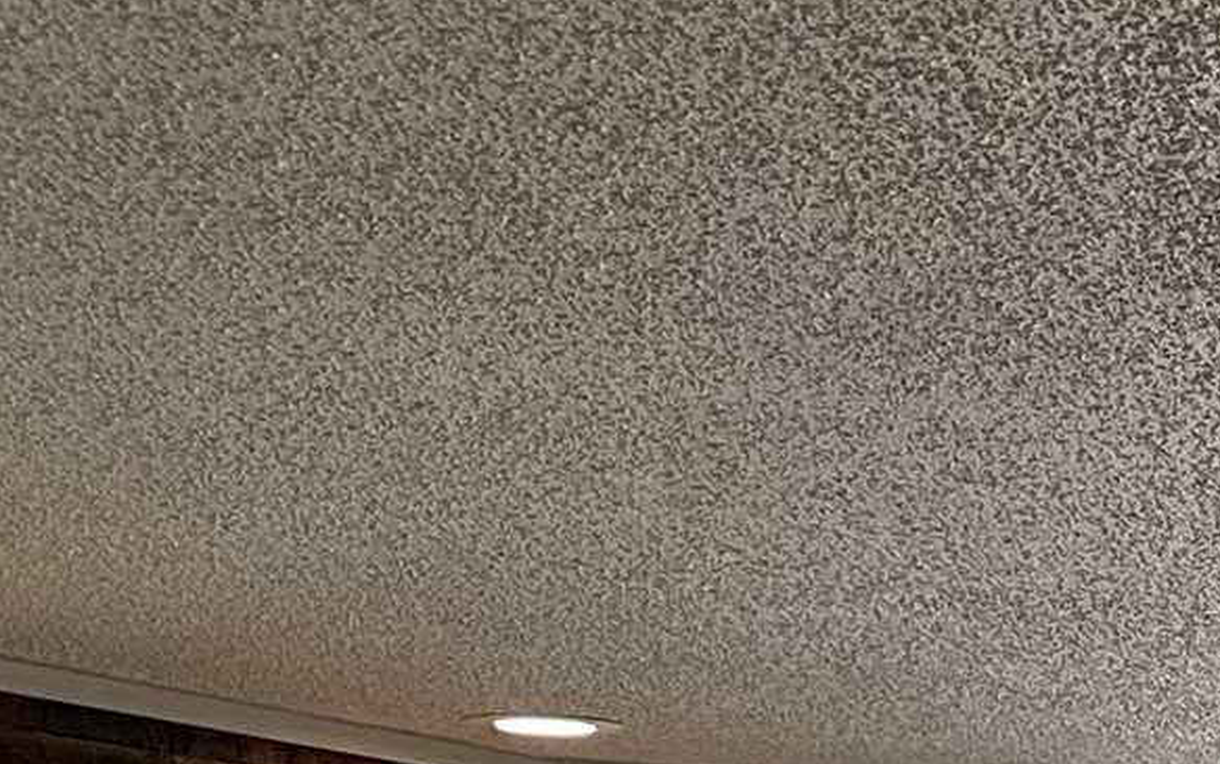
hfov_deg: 14.1
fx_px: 4458
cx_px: 2088
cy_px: 1928
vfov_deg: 8.8
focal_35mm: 134
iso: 100
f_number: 1.78
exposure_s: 1/120
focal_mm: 6.86
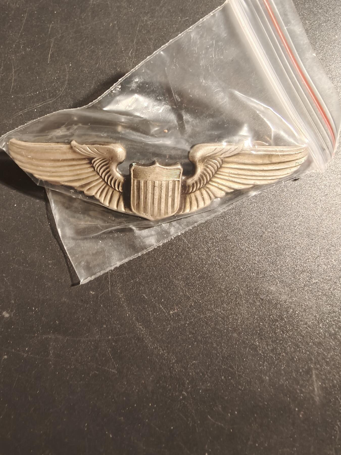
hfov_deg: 58.9
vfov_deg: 73.9
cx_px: 170
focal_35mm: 23
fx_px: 302
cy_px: 228
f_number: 2
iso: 200
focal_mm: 2.32
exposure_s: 1/50
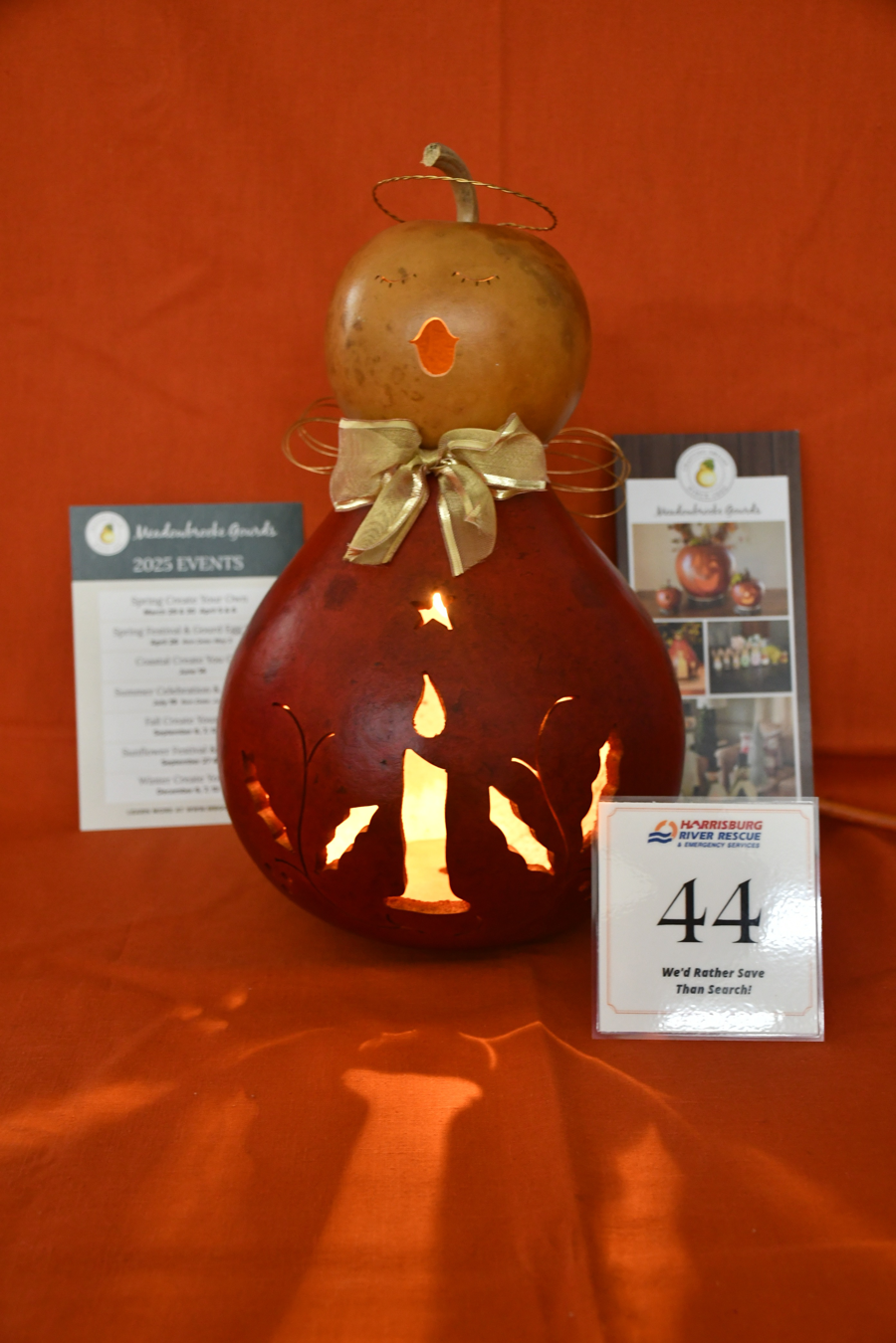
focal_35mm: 40
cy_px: 672
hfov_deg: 33.4
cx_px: 448
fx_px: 1493
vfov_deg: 48.5
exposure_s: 1/15
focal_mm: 27
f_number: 4
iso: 1250
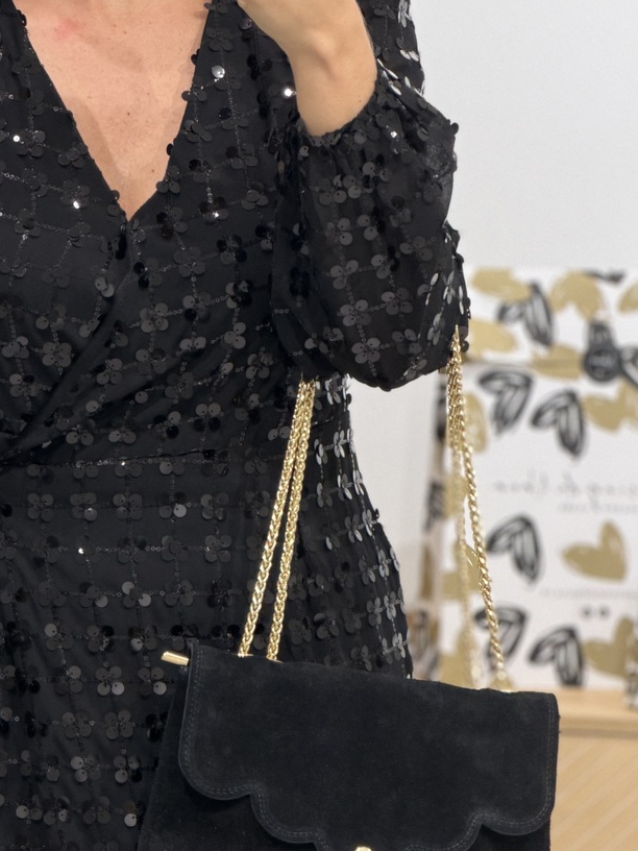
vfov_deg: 11.3
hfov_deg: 8.5
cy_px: 541
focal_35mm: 175
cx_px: 102
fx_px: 4301
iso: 200
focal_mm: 16.89
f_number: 2.8
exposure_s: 1/100
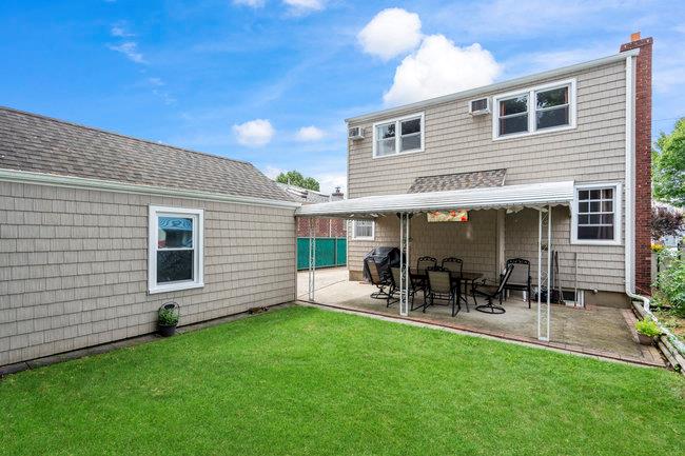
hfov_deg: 96.8
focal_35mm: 16
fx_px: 304
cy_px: 228
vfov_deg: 73.7
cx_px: 342
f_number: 9
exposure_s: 1/200
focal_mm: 16
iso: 320
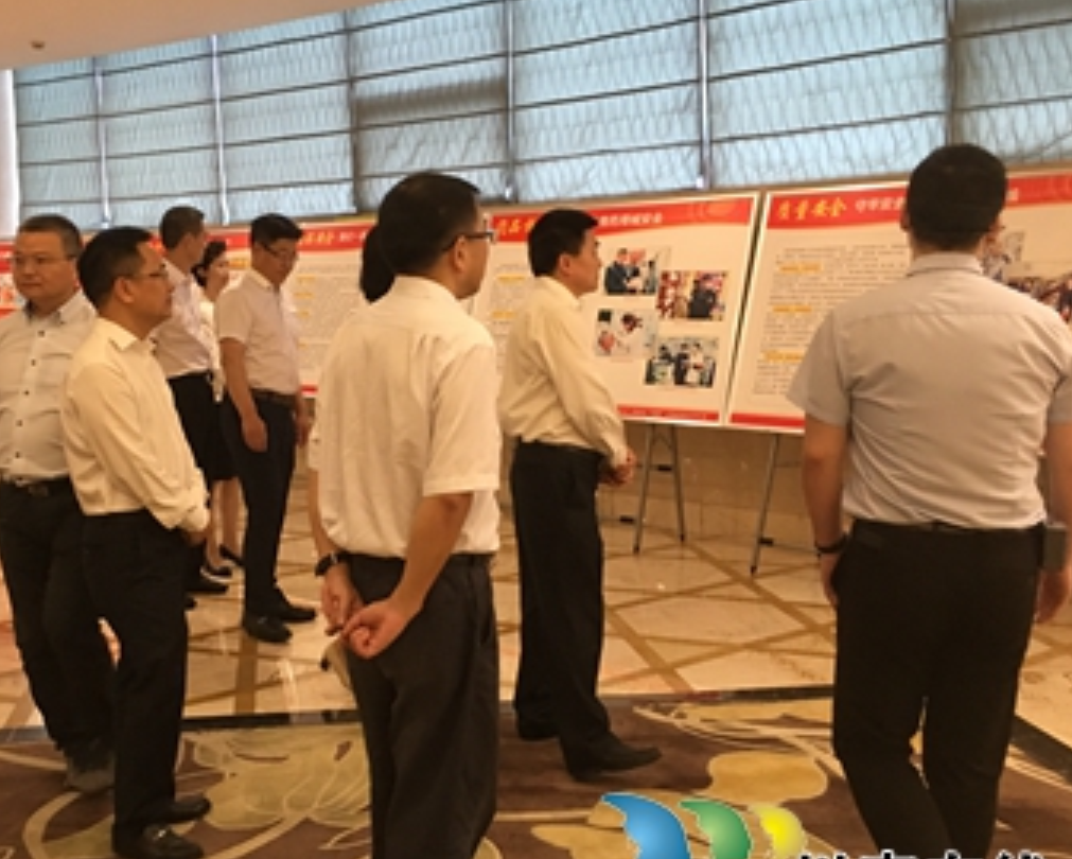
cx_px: 391
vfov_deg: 35.7
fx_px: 1333
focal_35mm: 42
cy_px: 418
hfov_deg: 43.4
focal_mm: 4.15
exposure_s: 1/17
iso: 125
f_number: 2.2
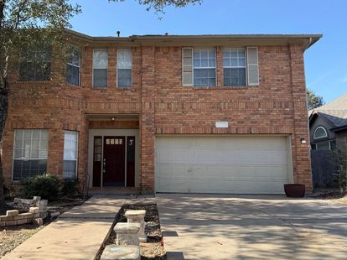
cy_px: 134
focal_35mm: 29
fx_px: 291
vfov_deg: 48.2
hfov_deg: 61.2
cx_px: 142
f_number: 1.78
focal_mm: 6.76
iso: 80
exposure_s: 1/1337
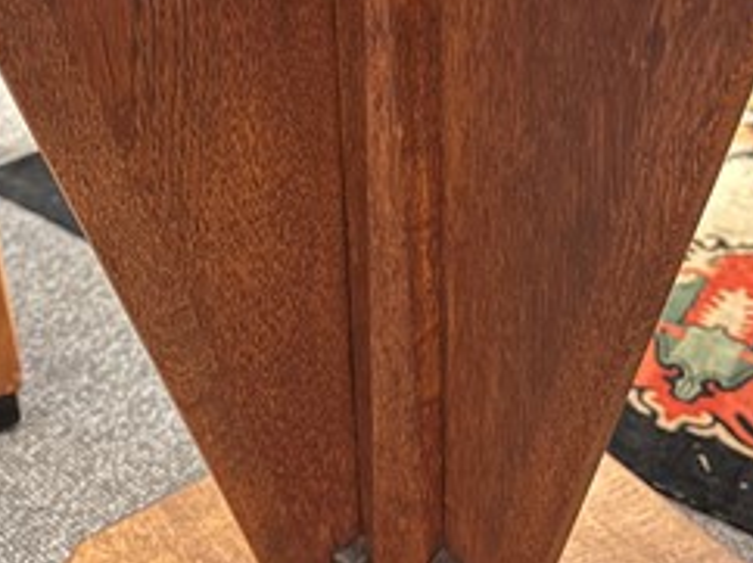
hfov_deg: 43.9
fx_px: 934
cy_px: 72
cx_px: 367
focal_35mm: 43
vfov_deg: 32.1
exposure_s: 1/17
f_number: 1.6
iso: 800
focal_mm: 5.1
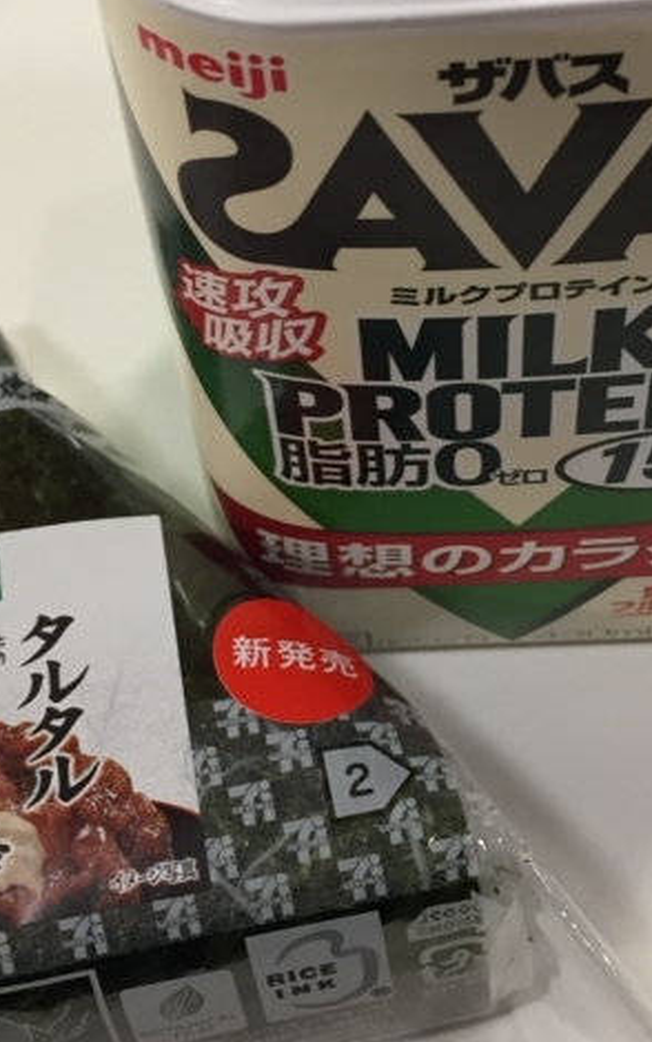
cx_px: 284
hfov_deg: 19.4
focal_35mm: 67
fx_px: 1904
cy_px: 337
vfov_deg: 30.4
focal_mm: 4.15
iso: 100
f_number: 2.2
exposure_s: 1/33
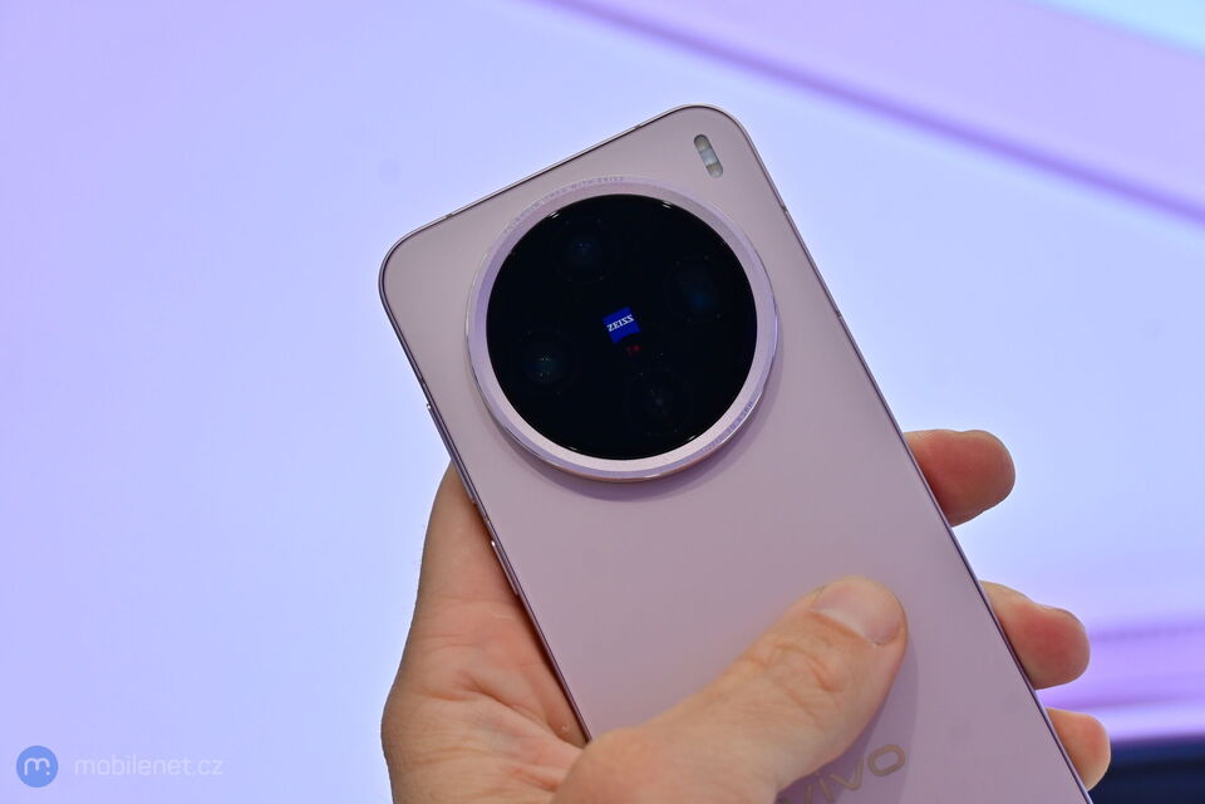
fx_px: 1531
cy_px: 402
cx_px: 602
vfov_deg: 29.4
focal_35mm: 46
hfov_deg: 43.0
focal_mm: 30.5
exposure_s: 1/160
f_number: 6.3
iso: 320
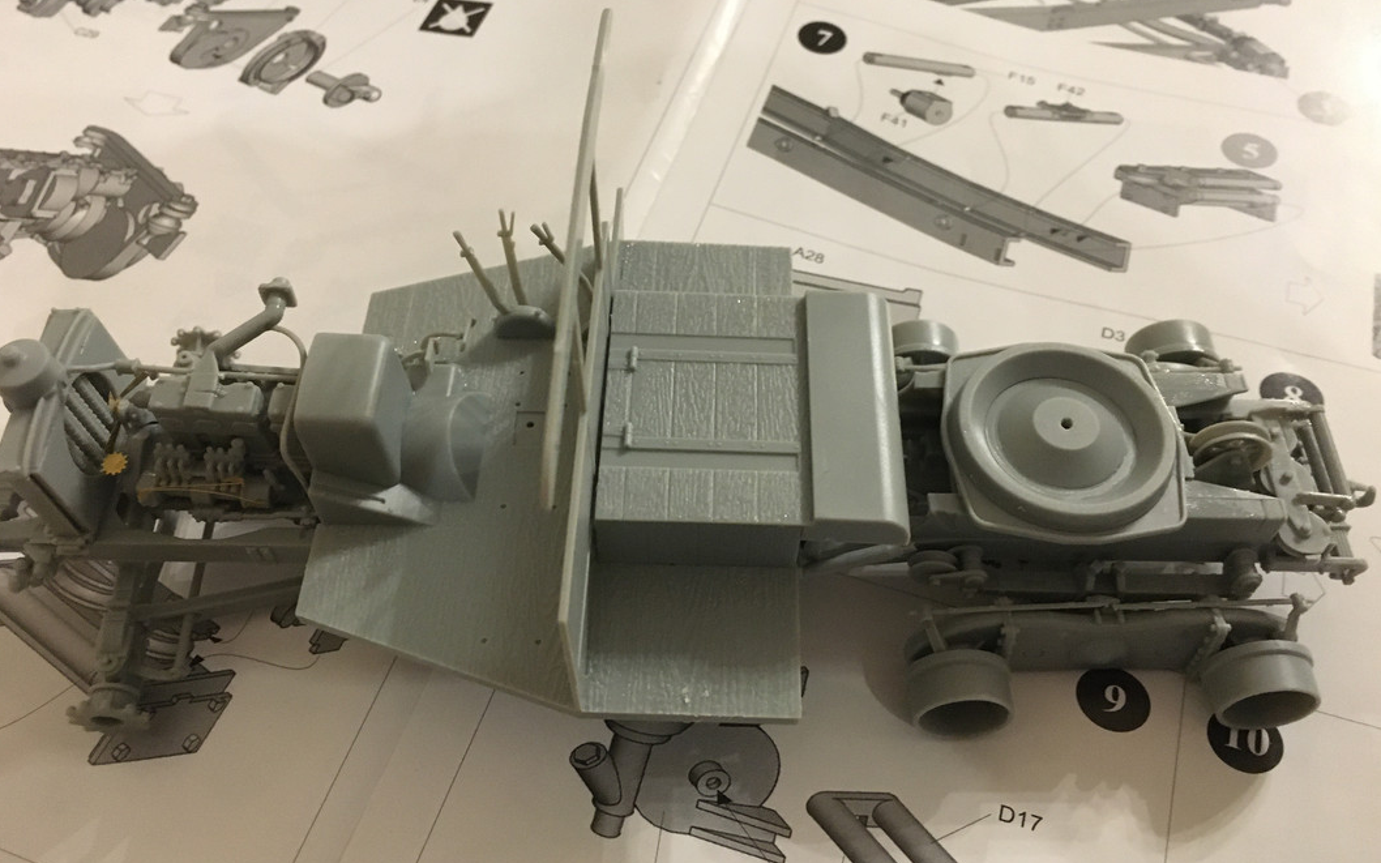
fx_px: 1167
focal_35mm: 31
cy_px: 389
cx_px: 691
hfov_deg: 61.2
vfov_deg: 40.5
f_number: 2.2
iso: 250
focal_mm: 4.15
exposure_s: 1/17
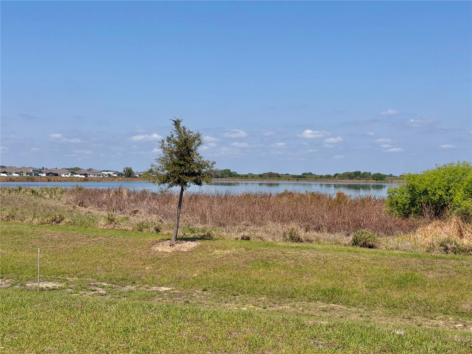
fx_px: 654
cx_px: 236
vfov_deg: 30.3
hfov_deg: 39.7
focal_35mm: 48
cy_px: 177
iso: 64
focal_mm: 6.76
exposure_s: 1/6536
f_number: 1.78
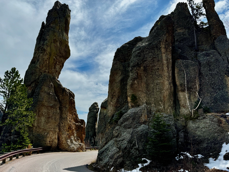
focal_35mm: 24
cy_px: 86
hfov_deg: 71.6
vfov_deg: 56.8
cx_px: 114
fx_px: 159
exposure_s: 1/9009
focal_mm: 6.76
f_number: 1.78
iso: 80
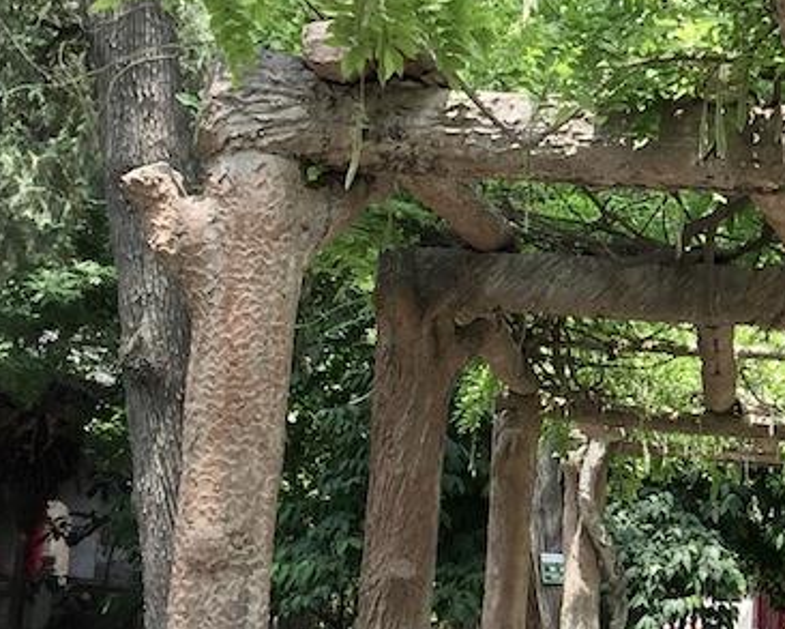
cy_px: 365
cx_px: 1078
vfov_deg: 15.0
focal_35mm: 103
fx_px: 2394
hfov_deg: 17.3
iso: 32
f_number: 2.2
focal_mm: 4.15
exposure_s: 1/482
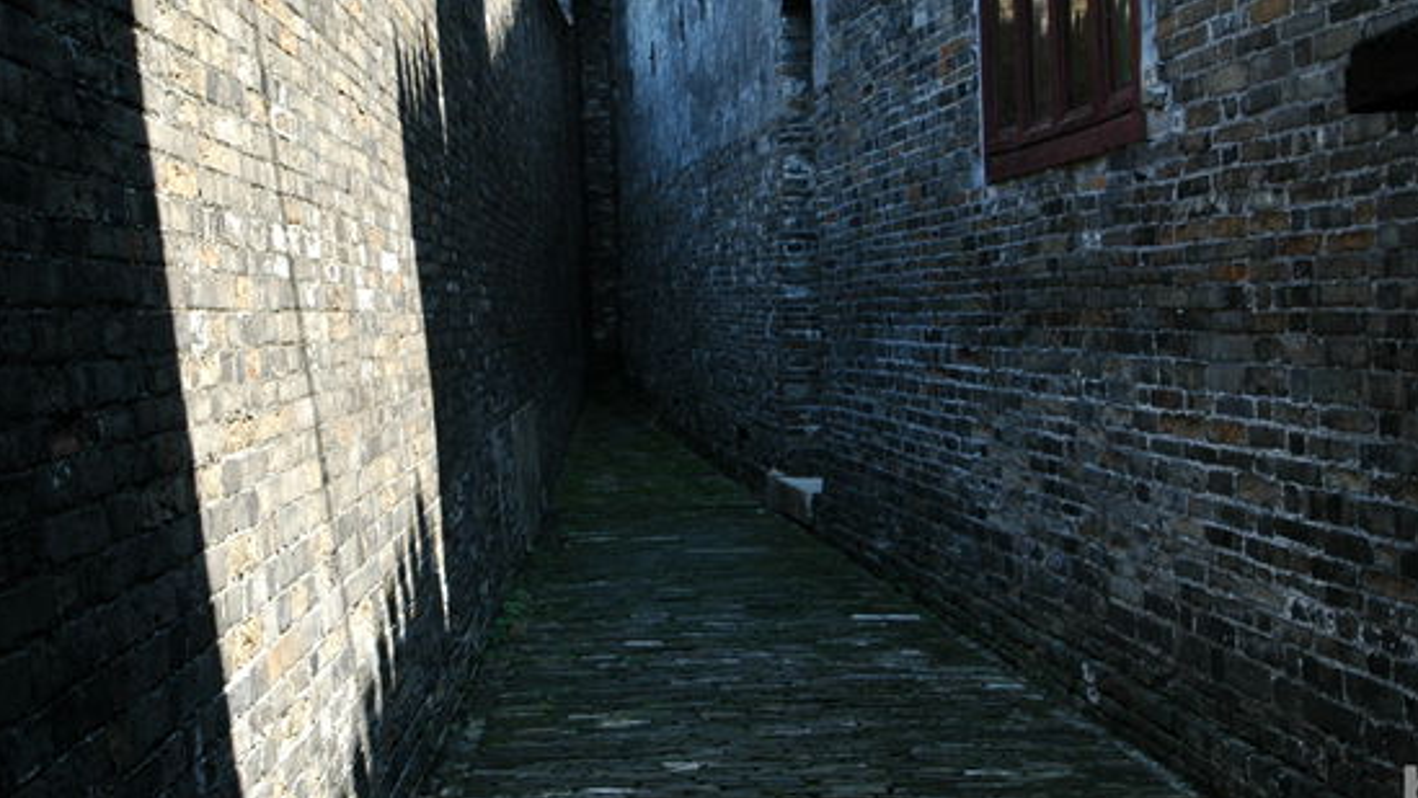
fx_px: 2407
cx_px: 568
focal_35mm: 64
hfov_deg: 32.7
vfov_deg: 18.7
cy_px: 187
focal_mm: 28
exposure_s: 1/80
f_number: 8
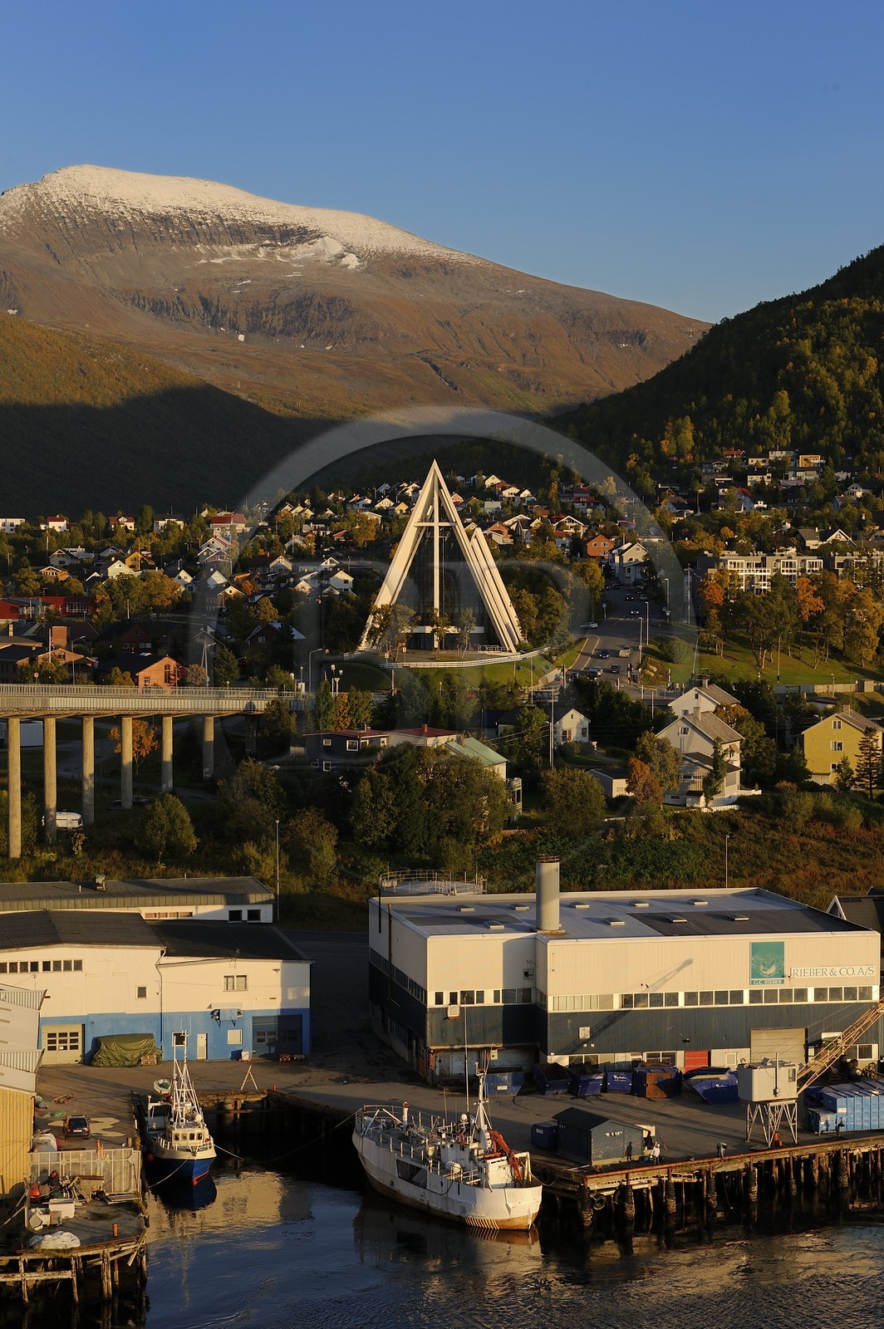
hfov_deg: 19.4
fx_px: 2583
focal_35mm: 70
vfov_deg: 28.9
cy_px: 664
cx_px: 442
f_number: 10
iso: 200
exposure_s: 1/160
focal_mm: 70
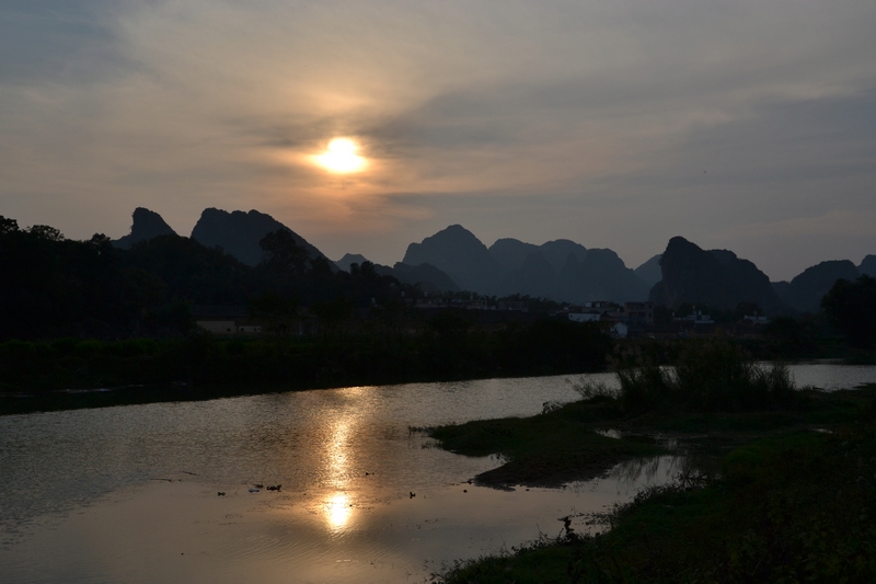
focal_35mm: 42
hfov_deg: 46.4
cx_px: 438
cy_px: 292
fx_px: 1022
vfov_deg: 31.9
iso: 100
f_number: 10
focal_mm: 28
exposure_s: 1/320
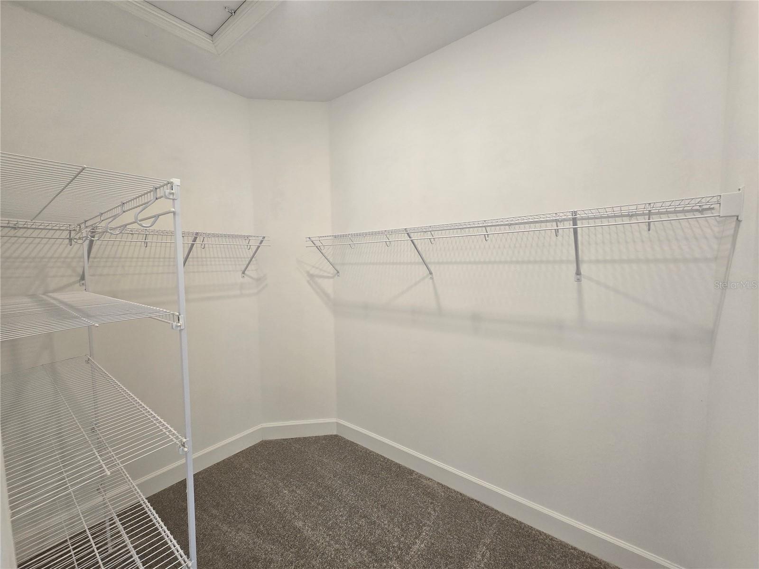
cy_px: 284
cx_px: 380
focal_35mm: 13
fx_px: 285
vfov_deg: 89.9
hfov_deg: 106.2
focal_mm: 2.2
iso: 80
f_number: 2.2
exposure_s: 1/60
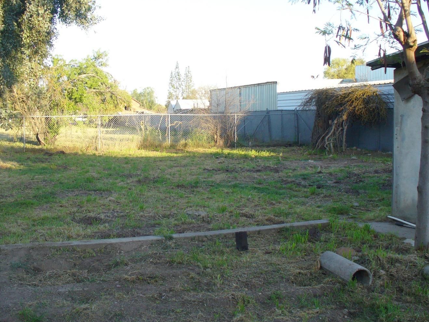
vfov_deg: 34.3
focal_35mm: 42
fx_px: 521
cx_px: 202
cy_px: 142
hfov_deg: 44.8
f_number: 2.8
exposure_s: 1/200
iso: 80
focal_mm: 6.1
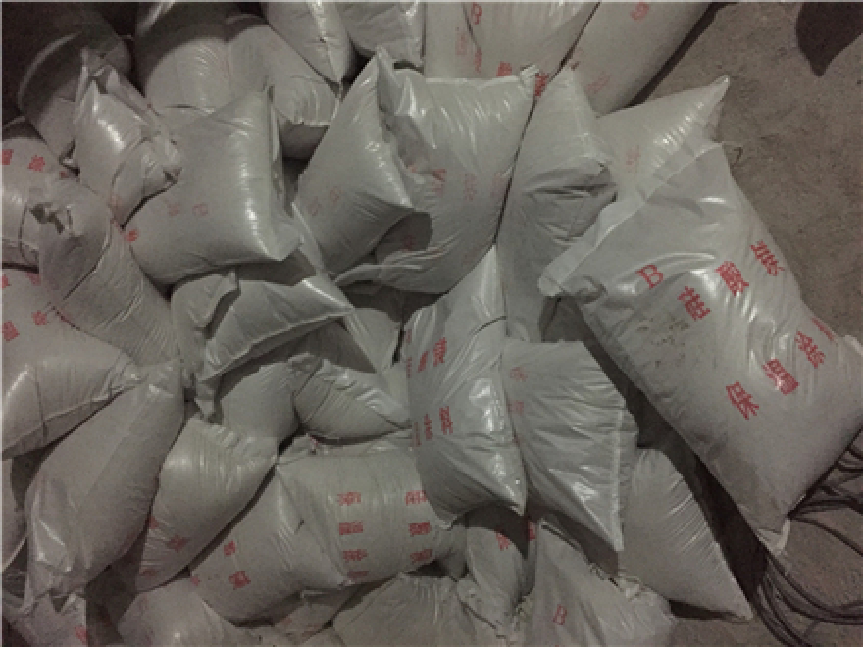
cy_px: 324
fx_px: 723
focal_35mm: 29
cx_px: 432
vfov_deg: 48.2
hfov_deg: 61.7
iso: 1000
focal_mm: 4.15
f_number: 2.2
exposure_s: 1/17
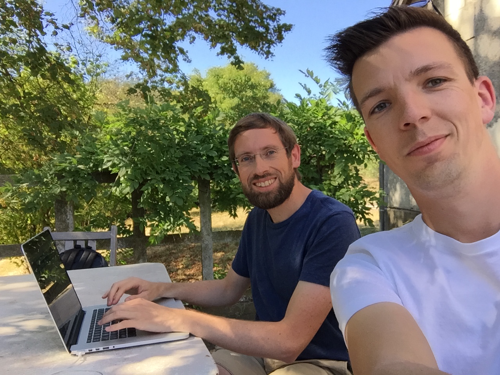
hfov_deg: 58.4
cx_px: 250
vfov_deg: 45.4
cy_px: 188
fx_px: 448
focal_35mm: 31
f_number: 2.2
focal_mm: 2.65
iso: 32
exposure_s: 1/110
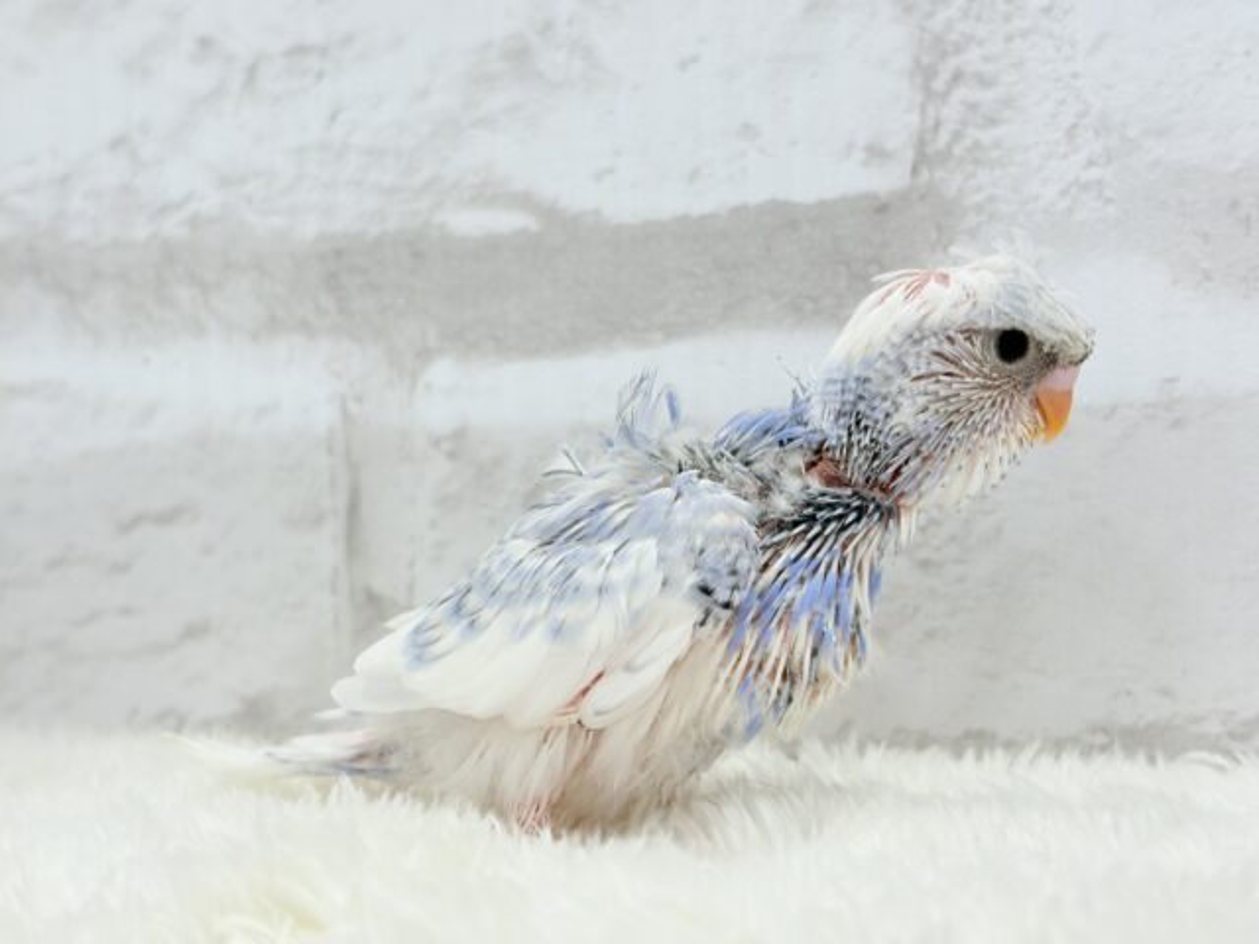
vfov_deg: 28.0
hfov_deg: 36.8
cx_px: 630
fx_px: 1891
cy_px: 472
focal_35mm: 52
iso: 64
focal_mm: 5.96
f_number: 1.6
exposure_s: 1/100
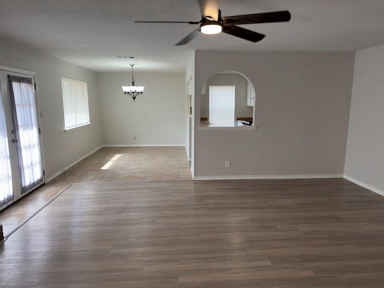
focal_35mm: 24
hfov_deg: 71.6
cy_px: 144
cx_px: 192
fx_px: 266
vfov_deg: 56.8
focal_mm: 6.76
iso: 125
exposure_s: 1/120
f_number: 1.78
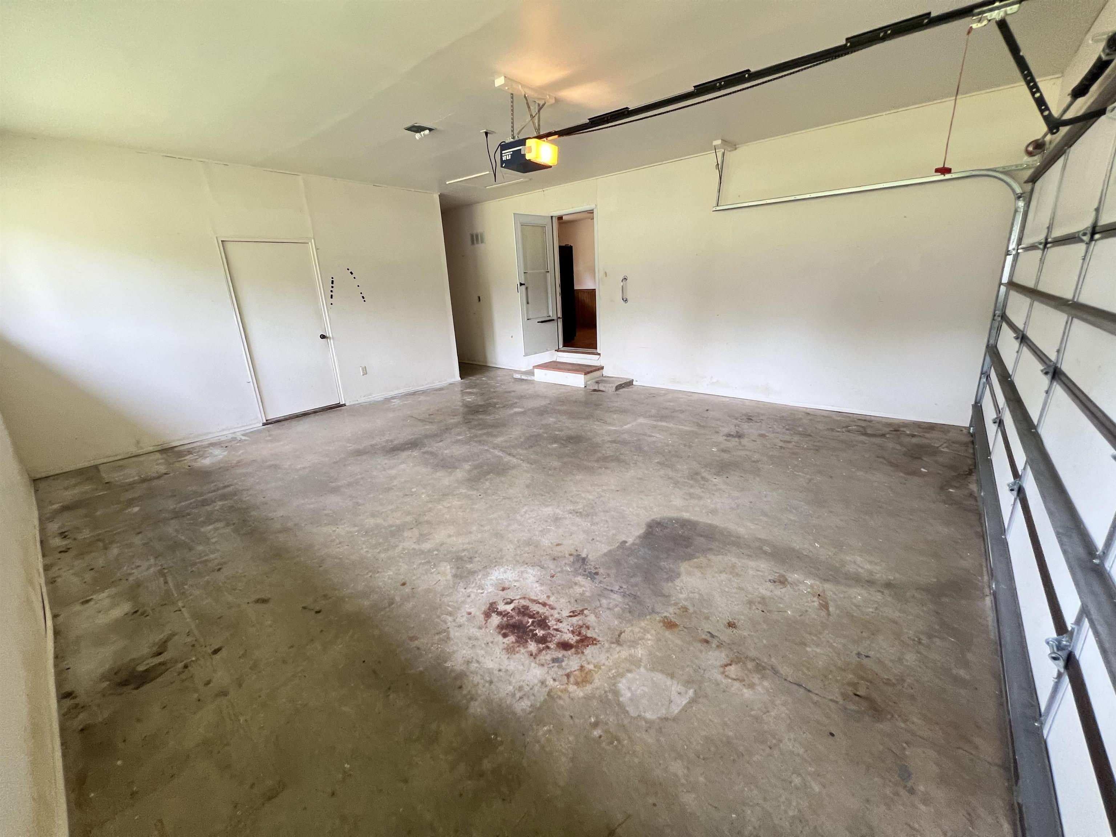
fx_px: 419
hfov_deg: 106.2
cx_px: 558
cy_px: 418
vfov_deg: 89.9
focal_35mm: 13
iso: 200
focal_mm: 1.57
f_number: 1.8
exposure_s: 1/60
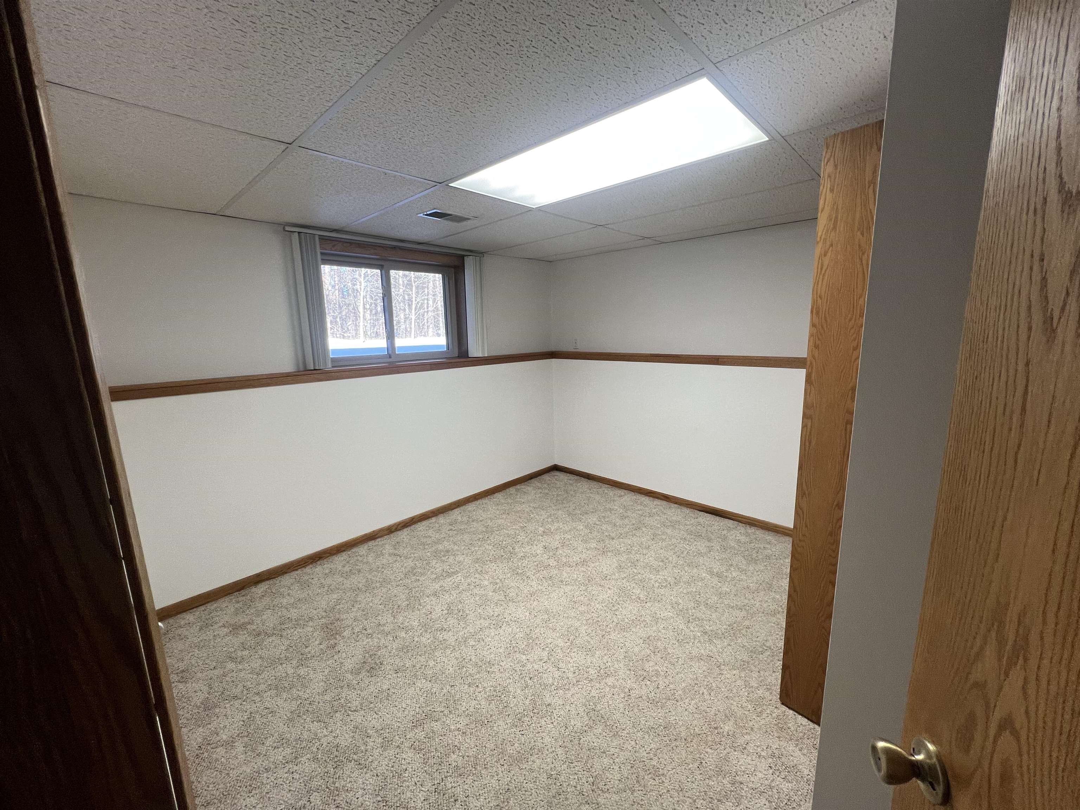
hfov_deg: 106.2
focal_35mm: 13
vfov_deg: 89.9
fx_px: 406
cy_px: 405
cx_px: 540
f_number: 1.8
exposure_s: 1/120
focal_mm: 1.57
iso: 80
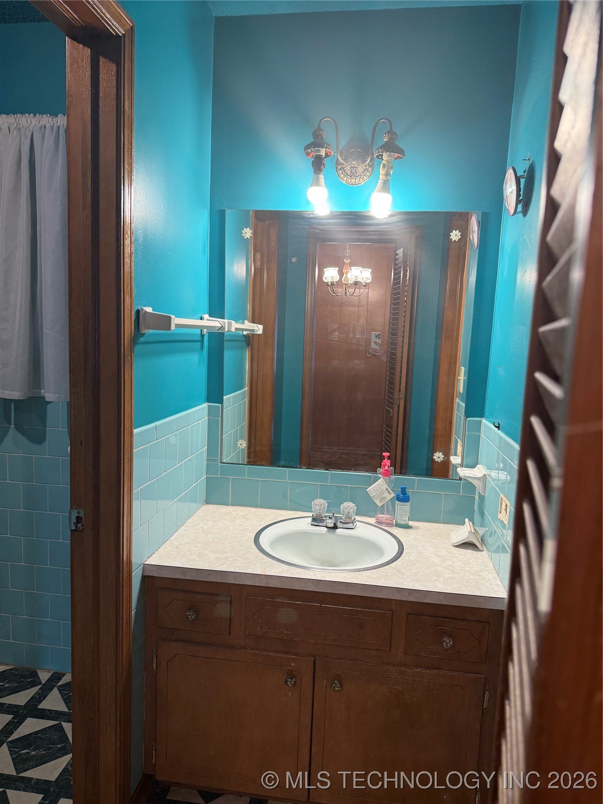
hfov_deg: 56.8
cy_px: 402
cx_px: 302
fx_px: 557
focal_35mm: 24
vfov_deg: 71.6
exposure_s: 1/120
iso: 125
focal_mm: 6.76
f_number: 1.78
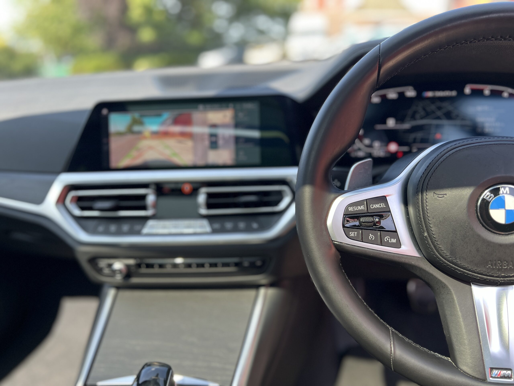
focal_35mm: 26
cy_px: 193
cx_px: 257
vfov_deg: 53.1
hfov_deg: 67.3
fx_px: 386
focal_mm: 5.7
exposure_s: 1/305
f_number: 1.5
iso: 64
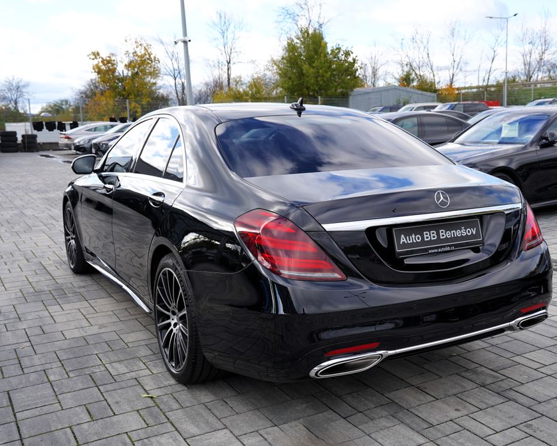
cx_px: 333
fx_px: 643
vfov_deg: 38.2
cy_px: 222
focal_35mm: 39
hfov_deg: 46.6
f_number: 5.6
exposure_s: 1/160
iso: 100
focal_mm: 34
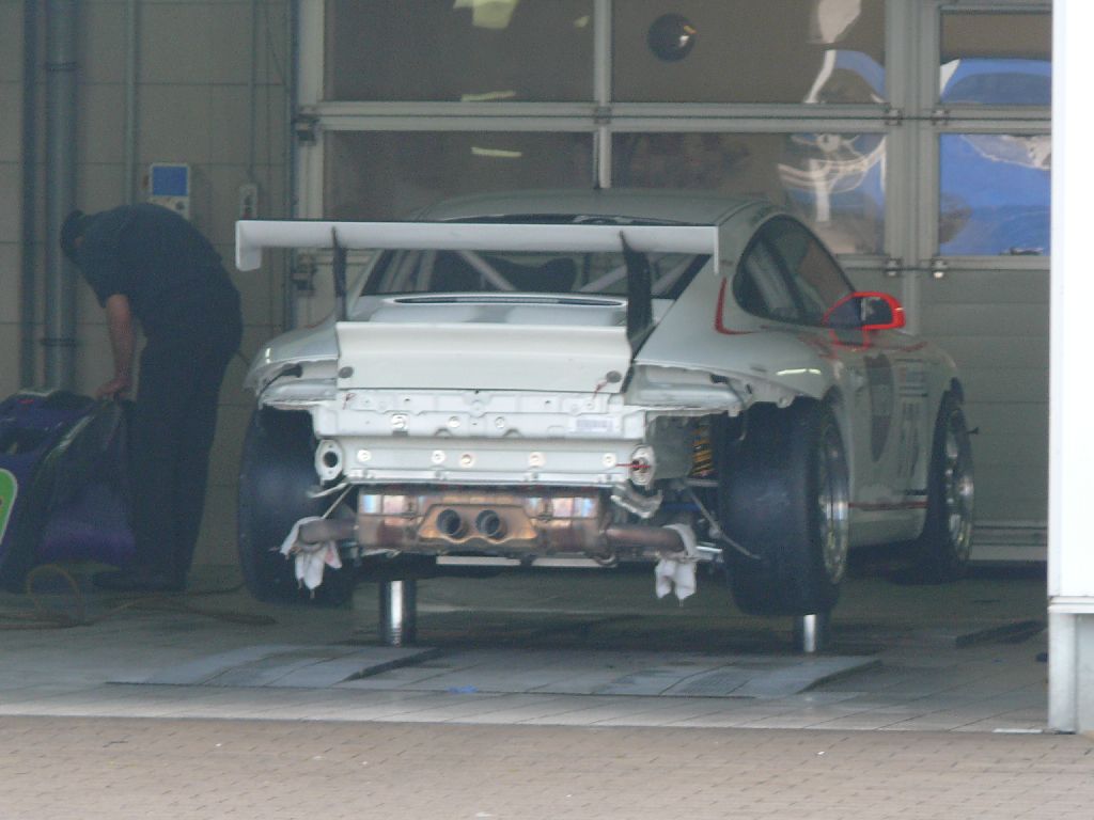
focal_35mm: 328
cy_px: 410
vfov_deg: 4.5
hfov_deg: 6.0
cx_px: 547
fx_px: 10366
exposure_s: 1/80
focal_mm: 48.7
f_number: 3.6
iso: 100
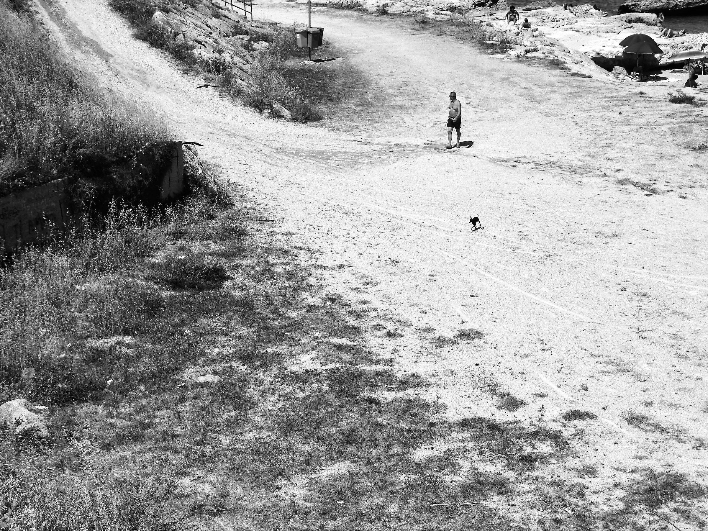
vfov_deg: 17.6
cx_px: 354
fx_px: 1718
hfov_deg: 23.3
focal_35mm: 84
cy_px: 266
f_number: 10
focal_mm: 42
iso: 200
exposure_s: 1/800
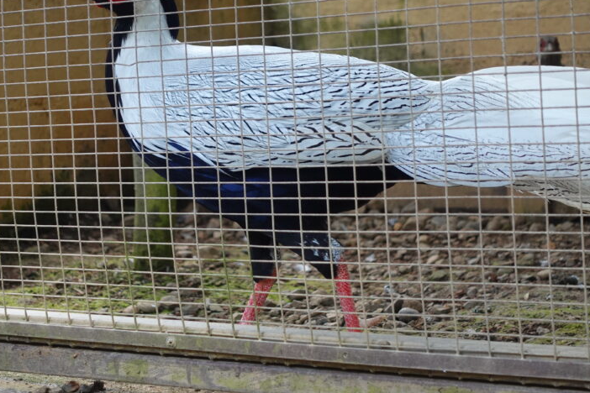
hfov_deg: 22.8
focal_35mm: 89
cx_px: 219
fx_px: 1458
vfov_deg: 15.3
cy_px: 115
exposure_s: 1/200
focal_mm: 22.56
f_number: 2.8
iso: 400
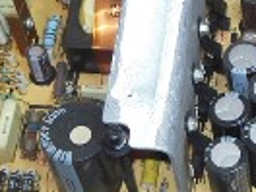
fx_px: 828
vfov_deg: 13.1
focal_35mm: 112
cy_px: 16
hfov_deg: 17.2
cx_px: 246
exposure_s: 1/30
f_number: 3.5
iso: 125
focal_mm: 6
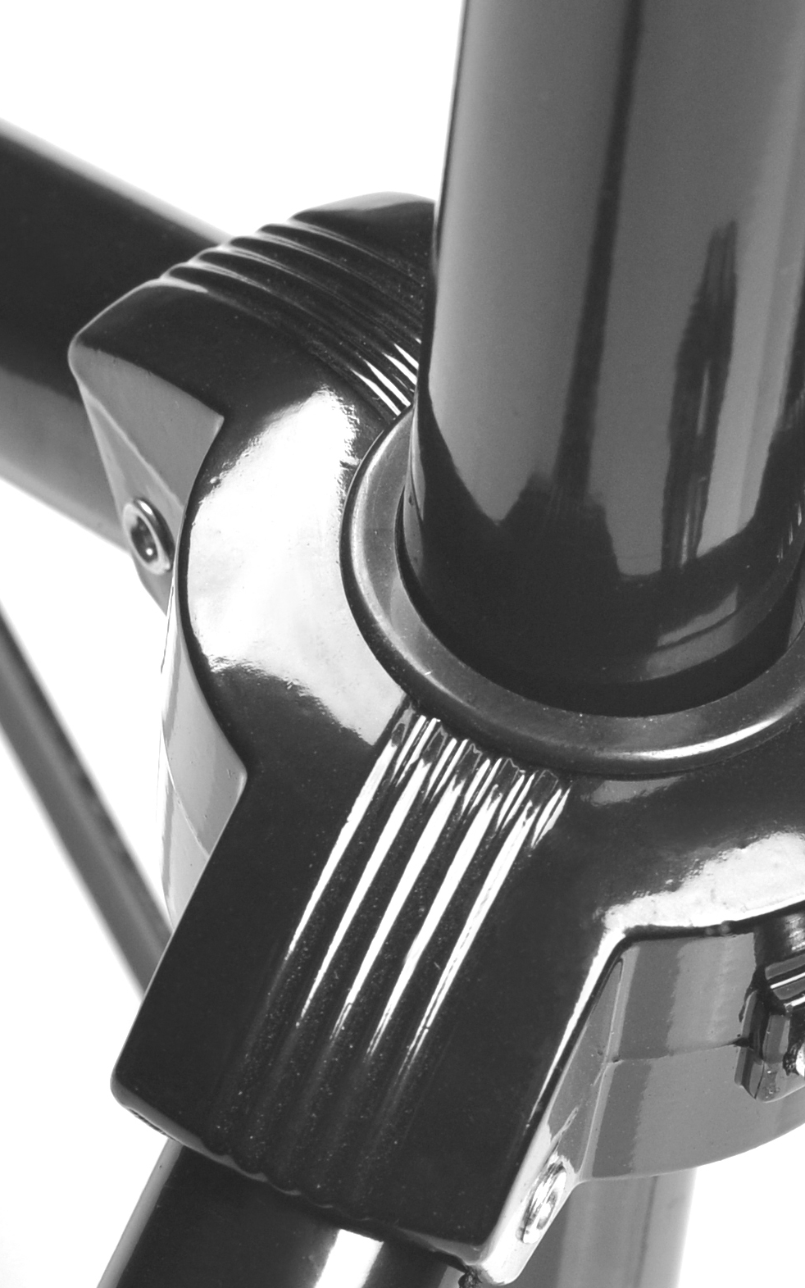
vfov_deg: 8.4
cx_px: 598
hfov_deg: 5.3
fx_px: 8775
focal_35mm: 250
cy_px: 1013
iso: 200
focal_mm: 60
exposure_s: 1/90
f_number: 9.5
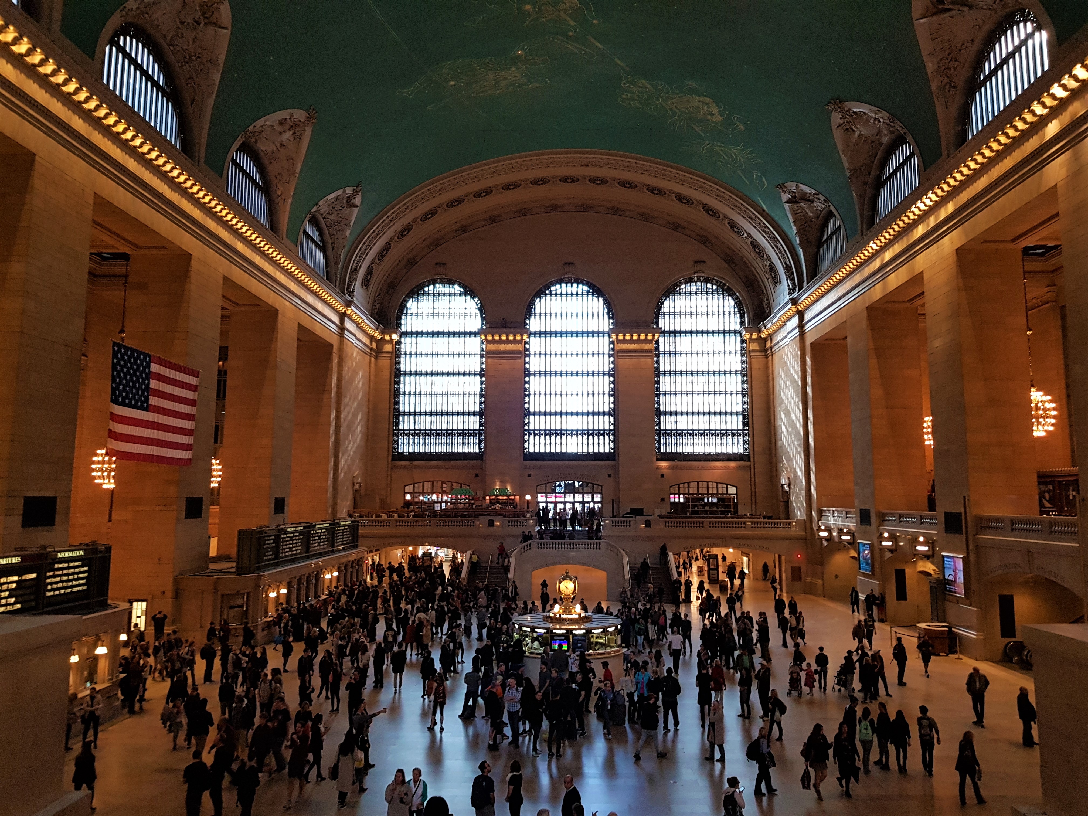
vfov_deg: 53.1
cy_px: 408
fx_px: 817
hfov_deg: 67.3
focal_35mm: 26
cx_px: 544
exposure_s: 1/40
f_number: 1.7
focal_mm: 4.2
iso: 160
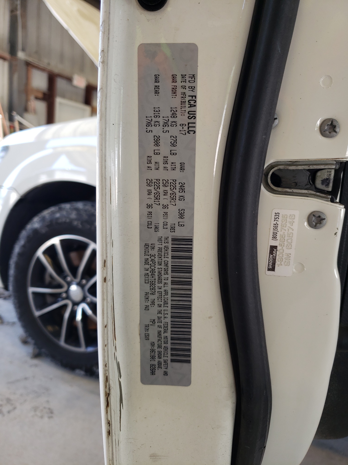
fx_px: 348
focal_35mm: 26
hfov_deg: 53.1
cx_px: 174
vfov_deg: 67.3
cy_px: 232
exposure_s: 1/120
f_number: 1.5
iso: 50
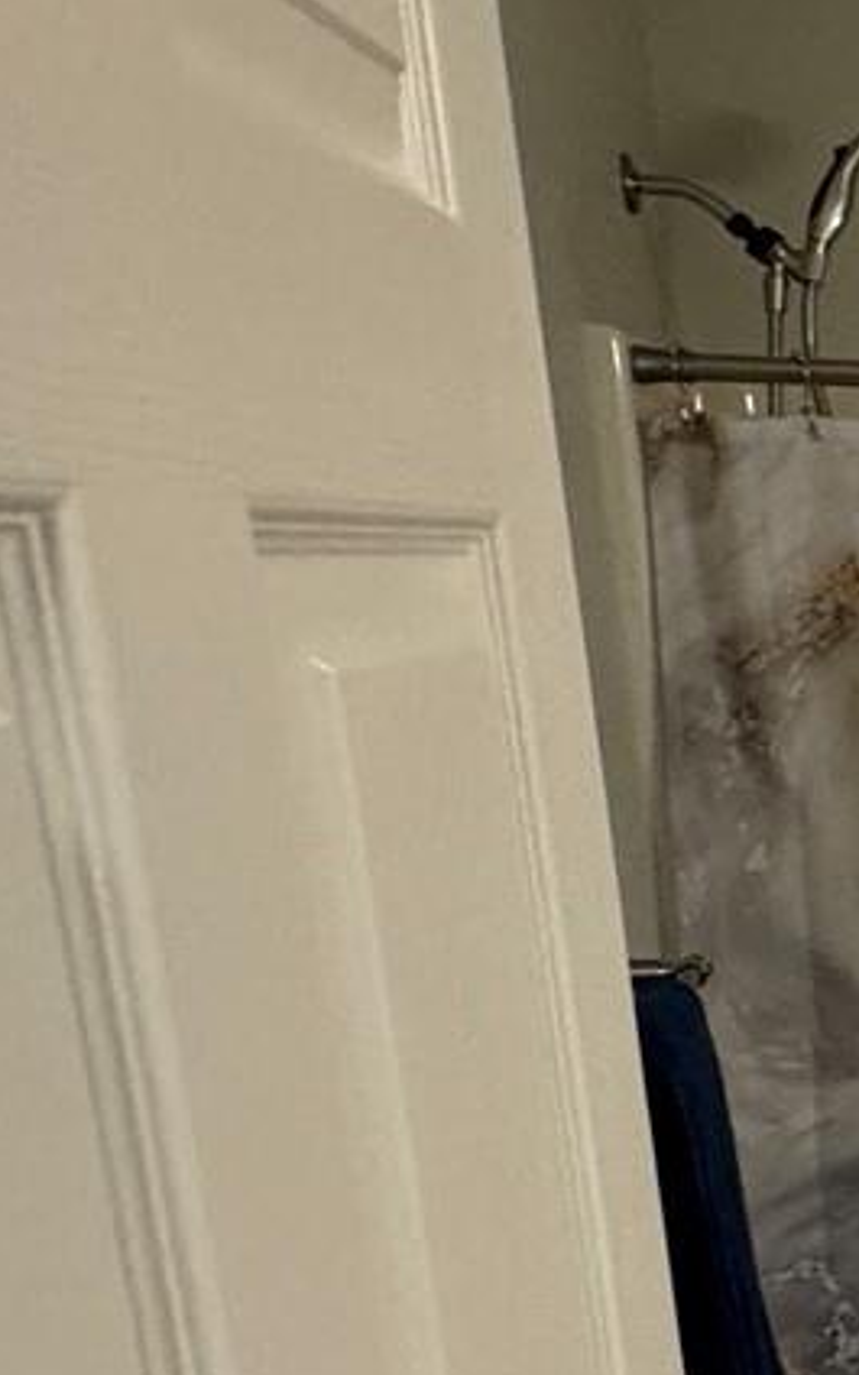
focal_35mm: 56
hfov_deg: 14.4
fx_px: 2098
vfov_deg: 35.8
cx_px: 2110
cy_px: 953
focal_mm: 2.22
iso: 250
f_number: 2.2
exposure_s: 1/120
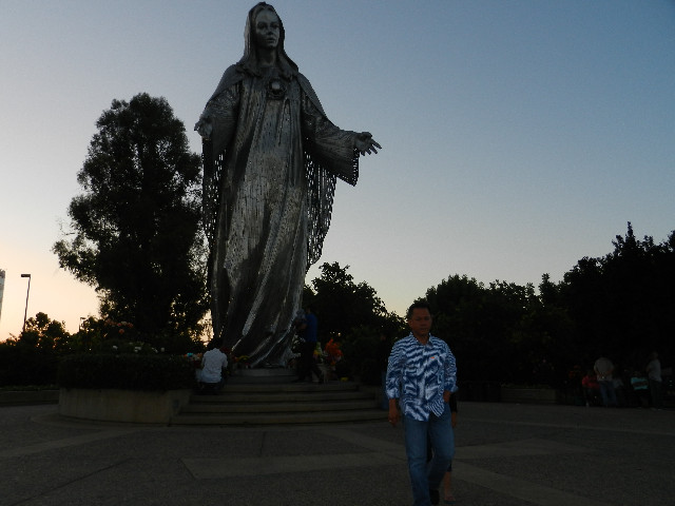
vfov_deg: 48.2
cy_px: 253
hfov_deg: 61.7
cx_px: 338
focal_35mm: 29
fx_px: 565
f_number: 3.6
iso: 160
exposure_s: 1/320
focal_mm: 5.1
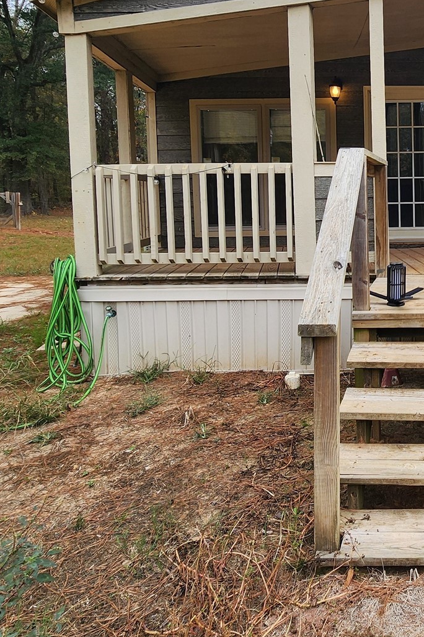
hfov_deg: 39.9
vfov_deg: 65.8
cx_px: 456
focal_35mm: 27
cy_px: 217
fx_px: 477
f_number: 2.2
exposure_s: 1/462
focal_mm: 2.2
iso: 50
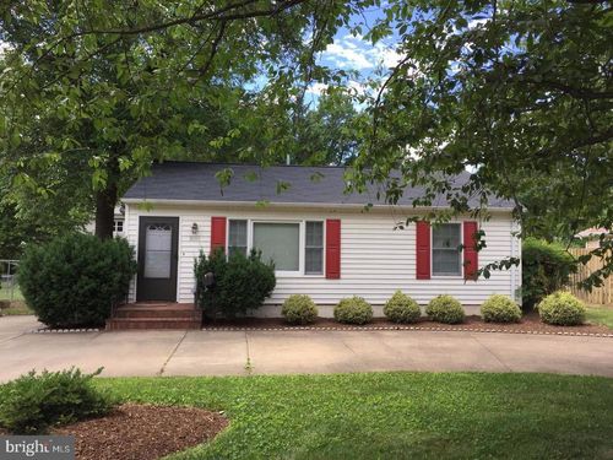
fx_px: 514
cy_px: 230
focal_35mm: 29
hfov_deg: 61.7
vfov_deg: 48.2
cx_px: 306
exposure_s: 1/682
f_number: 2.2
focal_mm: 4.15
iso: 32
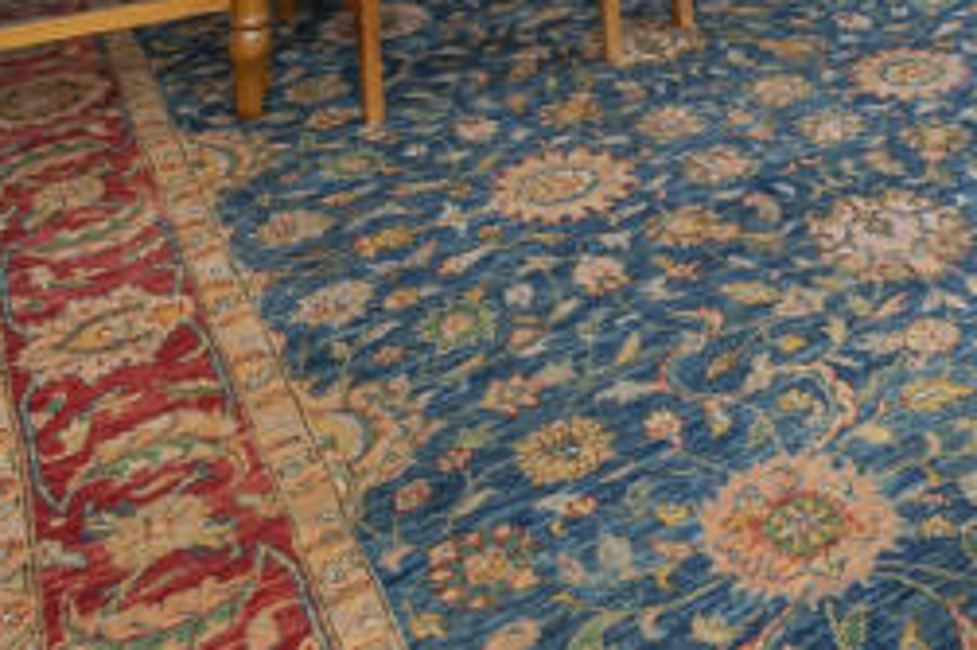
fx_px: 1329
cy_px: -582
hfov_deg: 37.6
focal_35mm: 49
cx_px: 884
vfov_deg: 19.2
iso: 320
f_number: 9
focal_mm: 12
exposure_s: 1/10
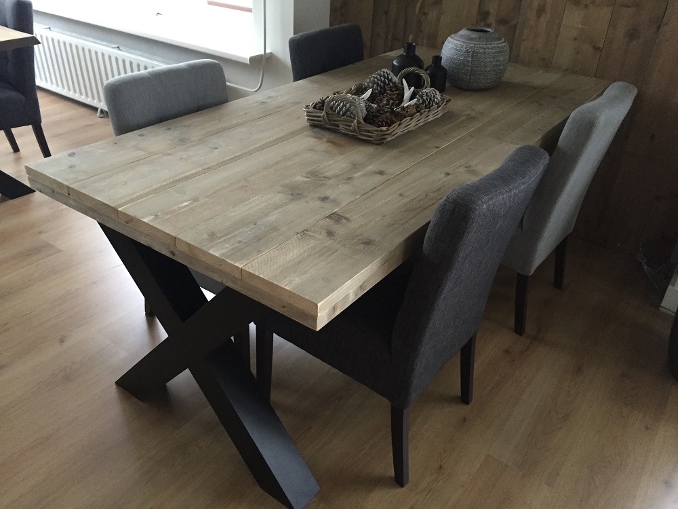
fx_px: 568
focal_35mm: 29
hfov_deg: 61.7
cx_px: 339
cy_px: 254
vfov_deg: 48.2
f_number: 2.2
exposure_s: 1/20
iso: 250
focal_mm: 4.15
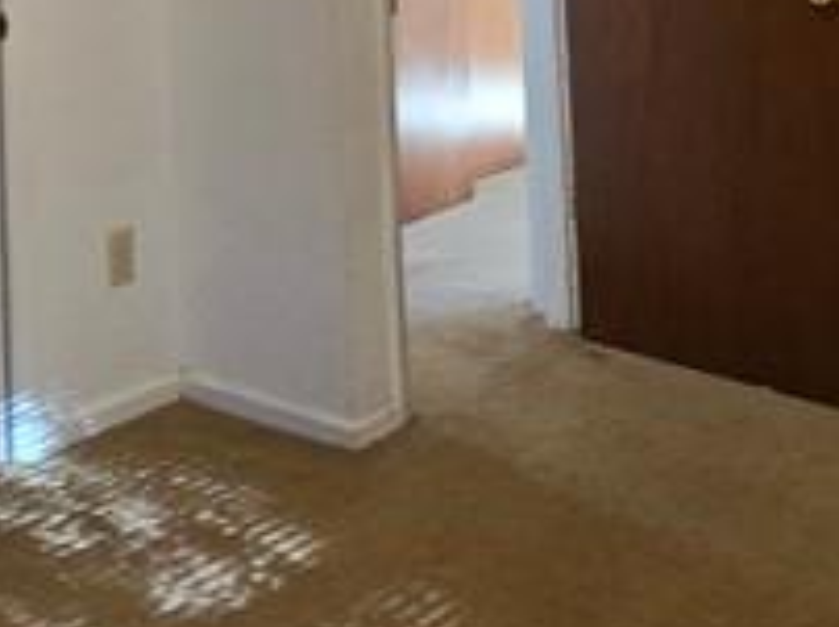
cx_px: 46
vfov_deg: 19.4
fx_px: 1598
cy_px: -311
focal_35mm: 66
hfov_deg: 28.0
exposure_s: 1/60
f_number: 2.2
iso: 320
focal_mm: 2.2
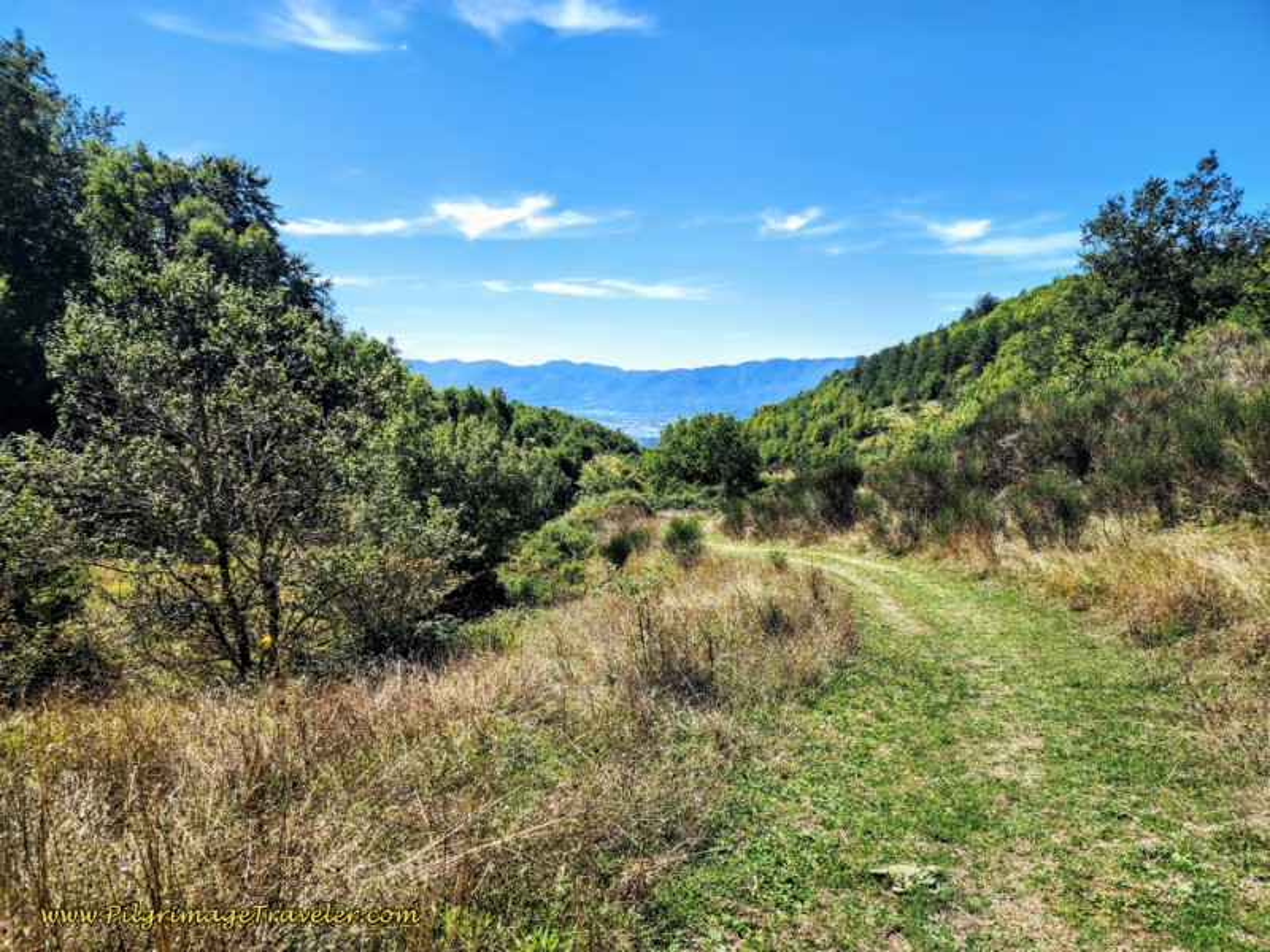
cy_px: 476
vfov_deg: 58.9
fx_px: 844
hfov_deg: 73.9
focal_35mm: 23
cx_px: 635
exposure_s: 1/843
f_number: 1.8
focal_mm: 6.4
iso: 12
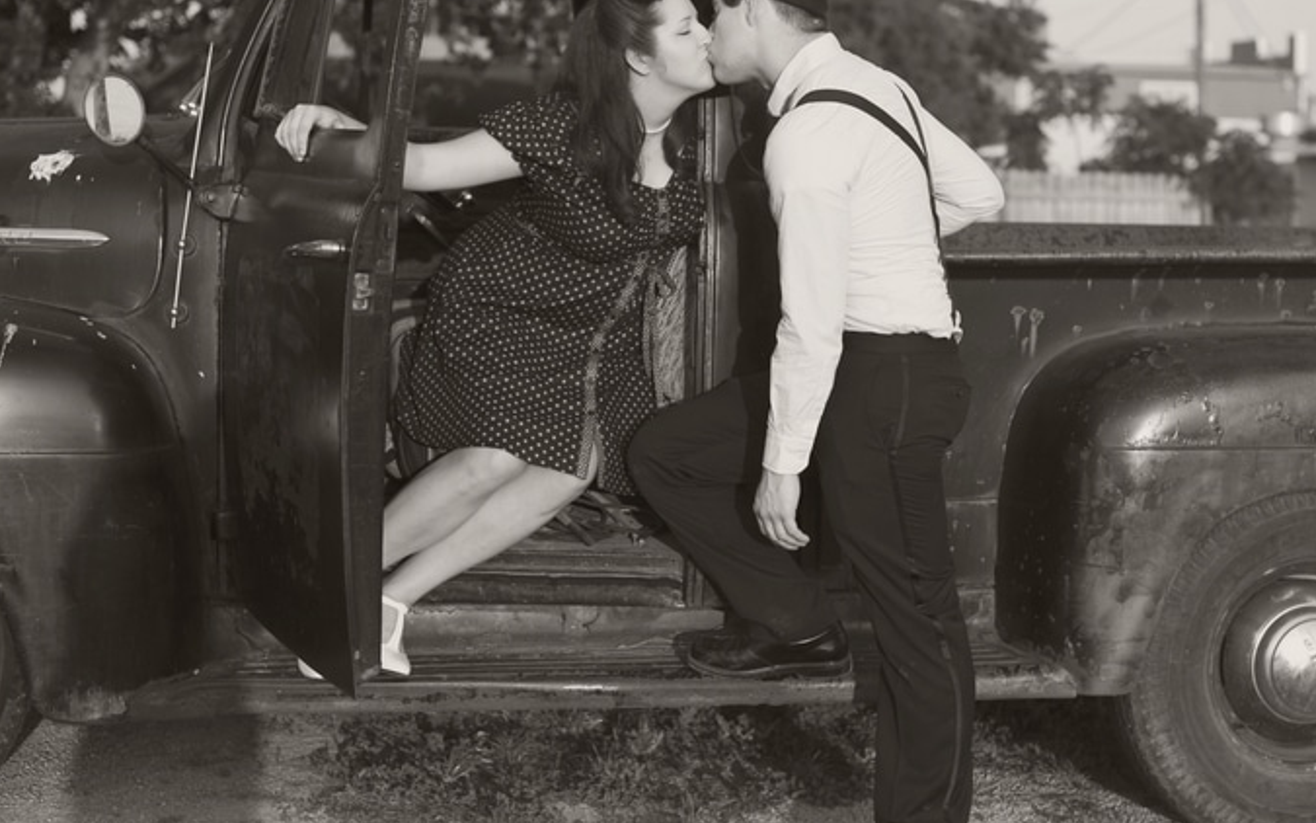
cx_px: 733
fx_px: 2439
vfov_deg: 19.1
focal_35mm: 68
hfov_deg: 30.2
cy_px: 361
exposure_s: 1/800
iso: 400
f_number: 2.8
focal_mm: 50
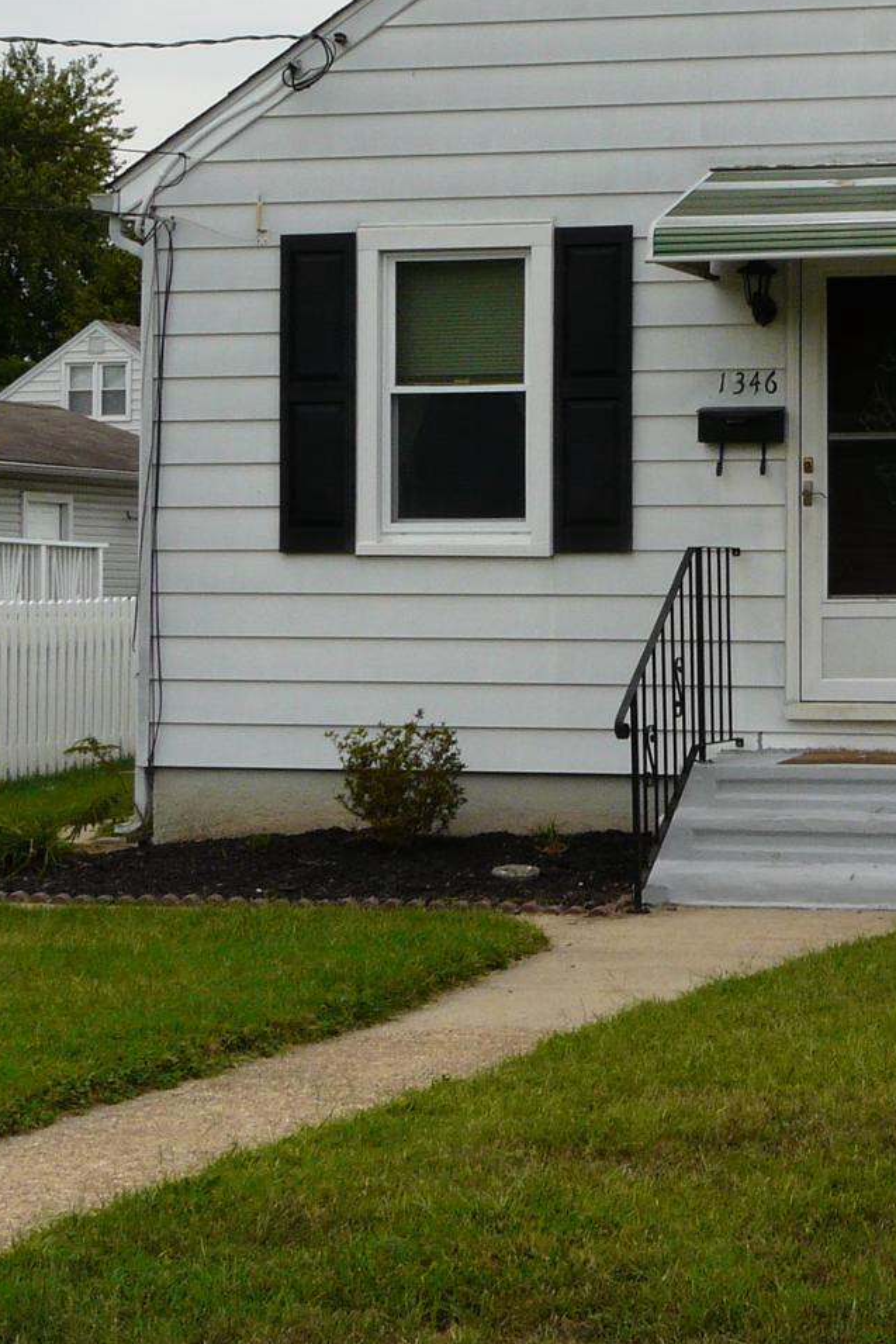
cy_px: 466
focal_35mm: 87
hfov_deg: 15.1
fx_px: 3247
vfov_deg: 23.3
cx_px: 1089
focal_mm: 6.4
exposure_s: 1/200
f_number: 5.6
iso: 100
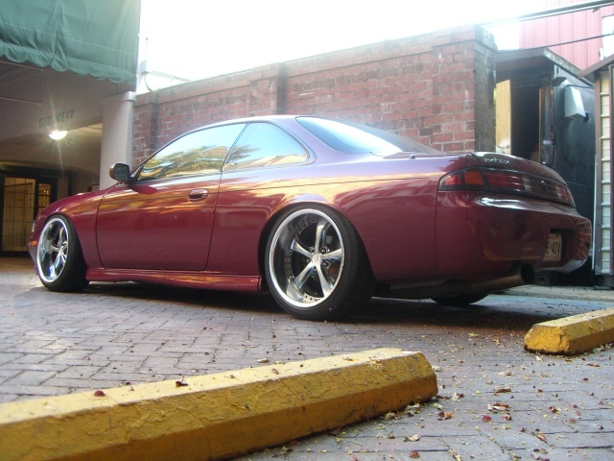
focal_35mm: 38
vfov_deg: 37.7
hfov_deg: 49.0
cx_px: 307
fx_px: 674
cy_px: 230
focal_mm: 6.2
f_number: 2.7
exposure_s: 1/15
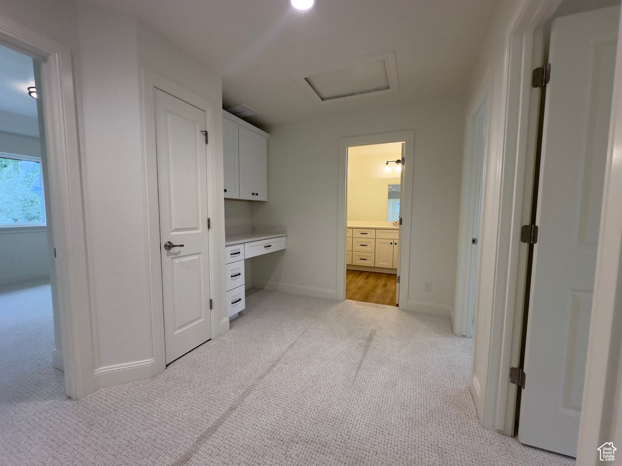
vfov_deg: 85.7
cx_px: 311
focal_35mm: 14
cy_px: 233
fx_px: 252
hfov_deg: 102.1
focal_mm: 2.22
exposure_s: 1/120
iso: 125
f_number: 2.2
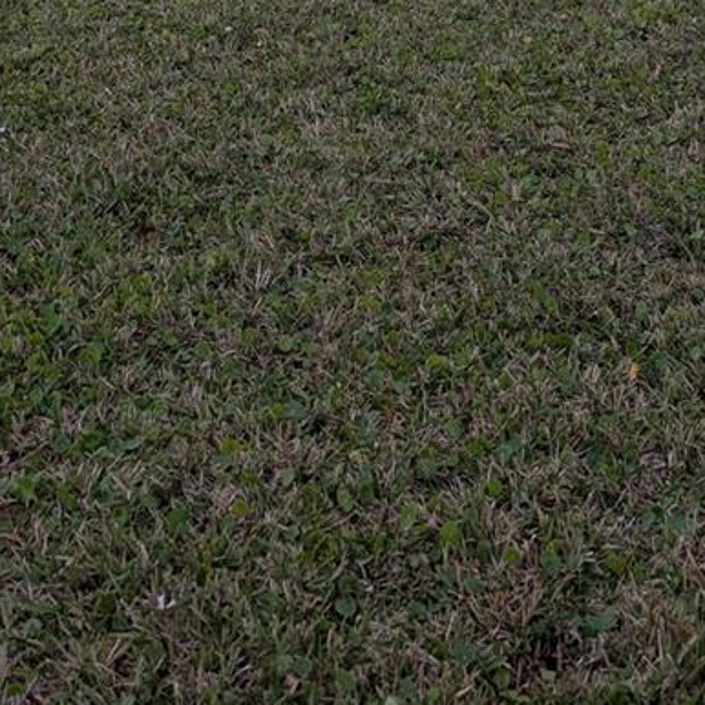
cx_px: 426
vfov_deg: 21.9
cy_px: -340
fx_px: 1521
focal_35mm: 66
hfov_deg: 26.0
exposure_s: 1/30
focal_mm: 6.9
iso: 151
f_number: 1.68
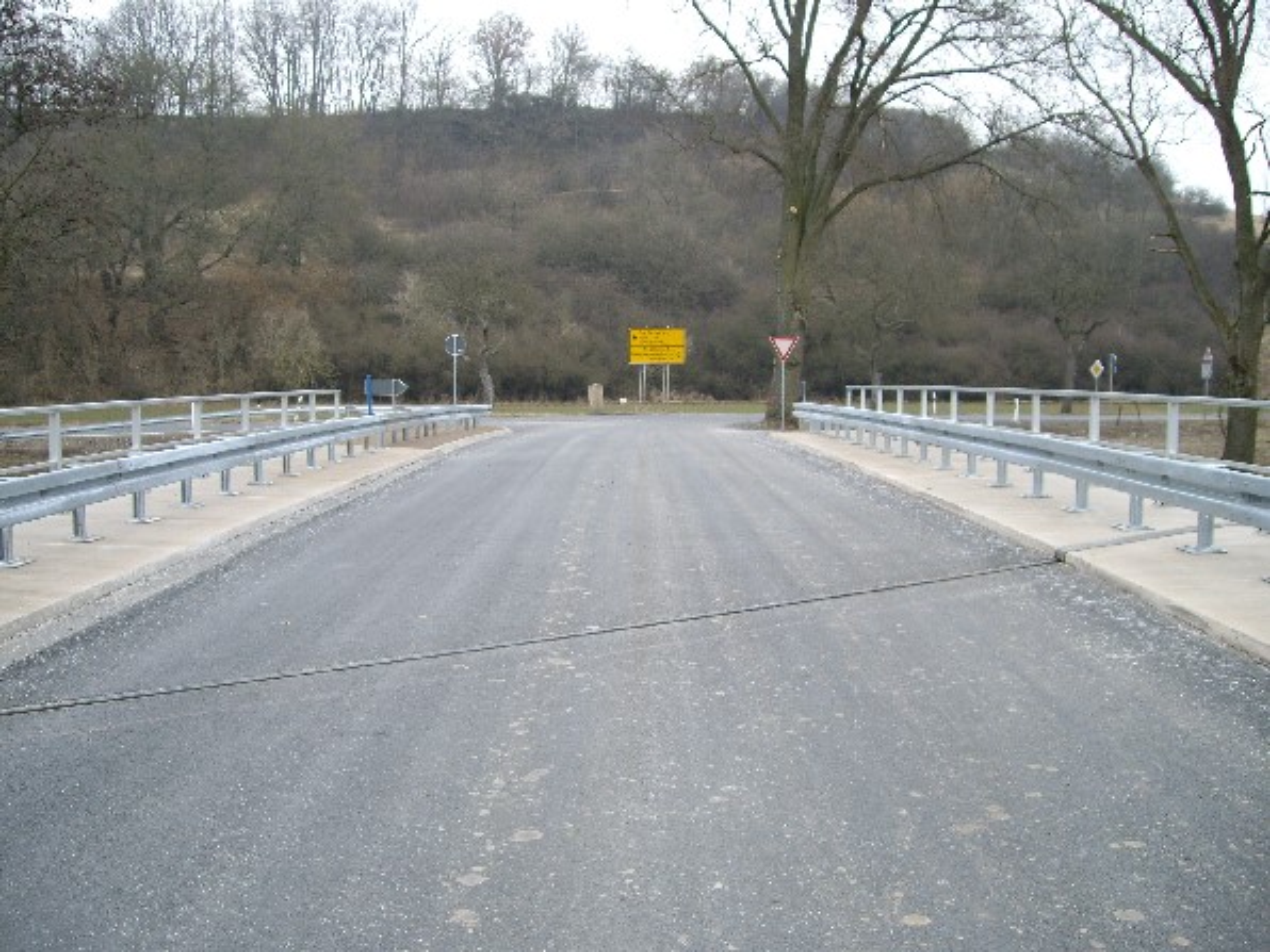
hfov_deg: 49.0
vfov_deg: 37.7
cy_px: 476
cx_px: 635
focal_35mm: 38
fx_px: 1394
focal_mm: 6.2
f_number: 2.7
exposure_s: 1/200
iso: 100
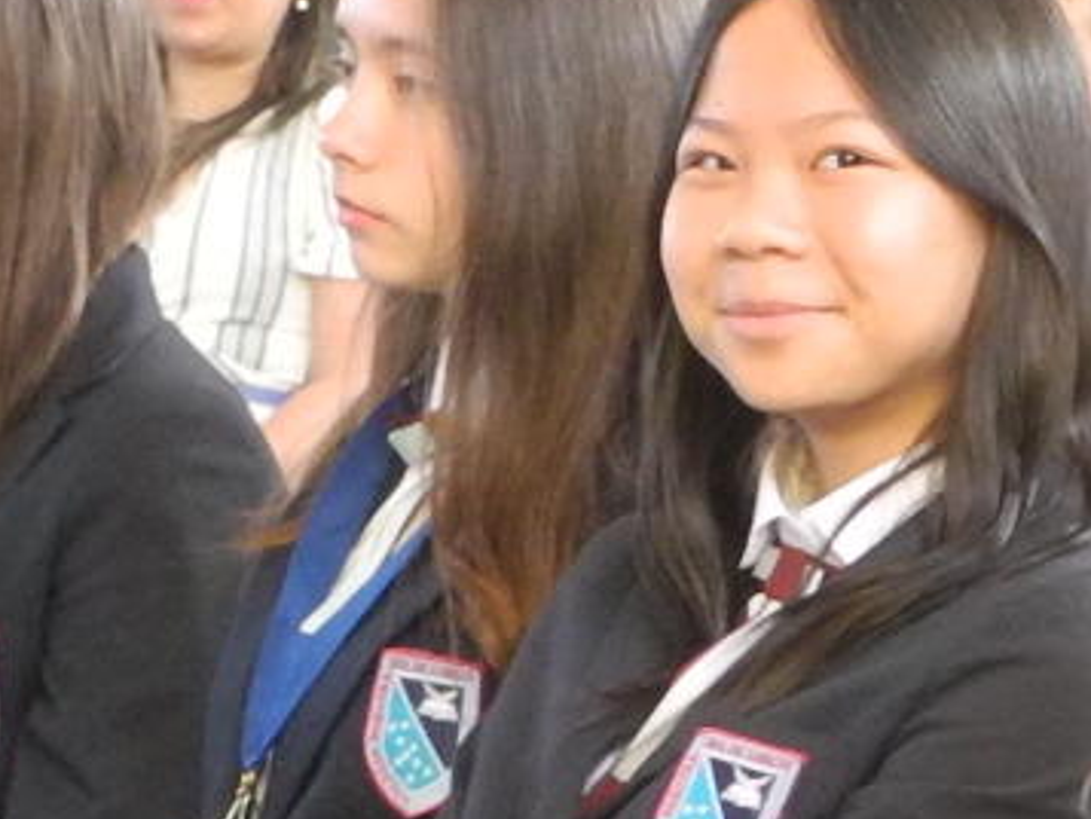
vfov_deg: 5.7
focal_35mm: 258
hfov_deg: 7.5
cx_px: 1681
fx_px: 8134
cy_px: 1299
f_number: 3.2
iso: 400
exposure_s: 1/25
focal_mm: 9.7
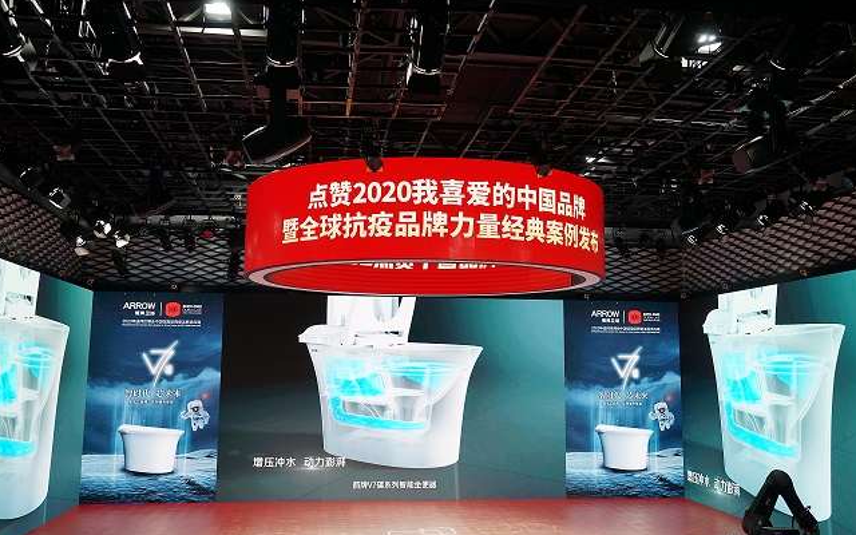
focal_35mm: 35
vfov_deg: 36.3
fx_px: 817
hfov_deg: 55.3
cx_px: 428
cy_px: 259
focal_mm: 34
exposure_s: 1/160
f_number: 4
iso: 1250
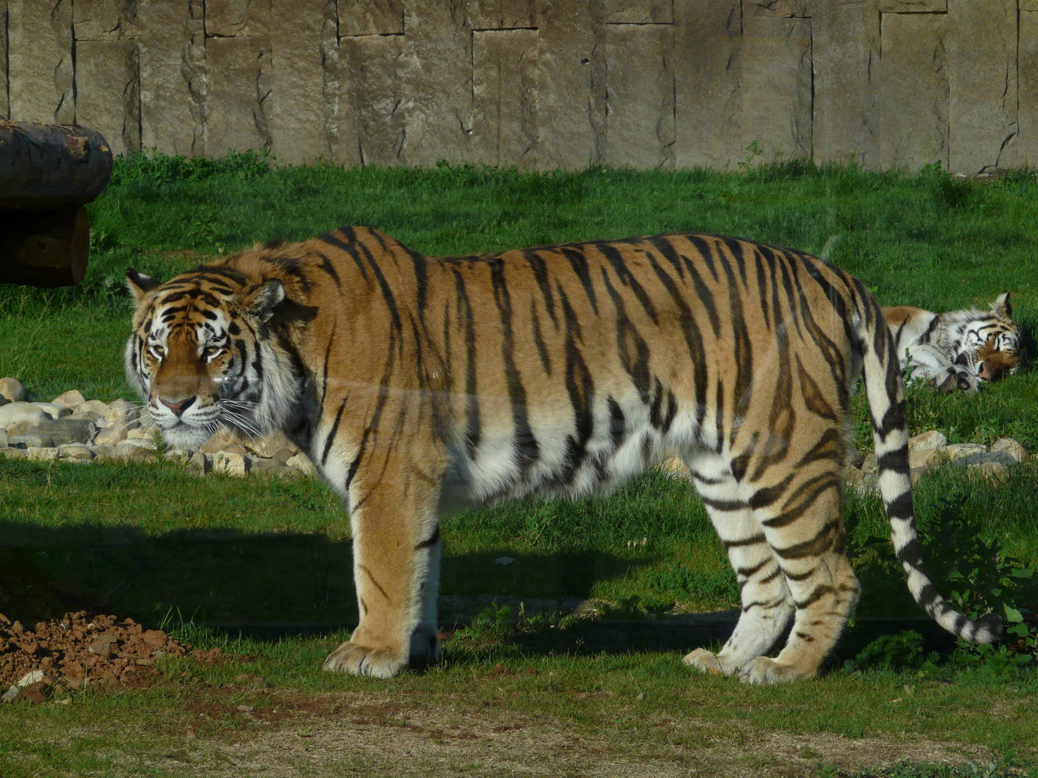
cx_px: 519
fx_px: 7706
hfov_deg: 7.7
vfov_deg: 5.8
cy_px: 389
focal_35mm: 257
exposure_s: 1/500
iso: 100
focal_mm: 42.2
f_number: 6.3
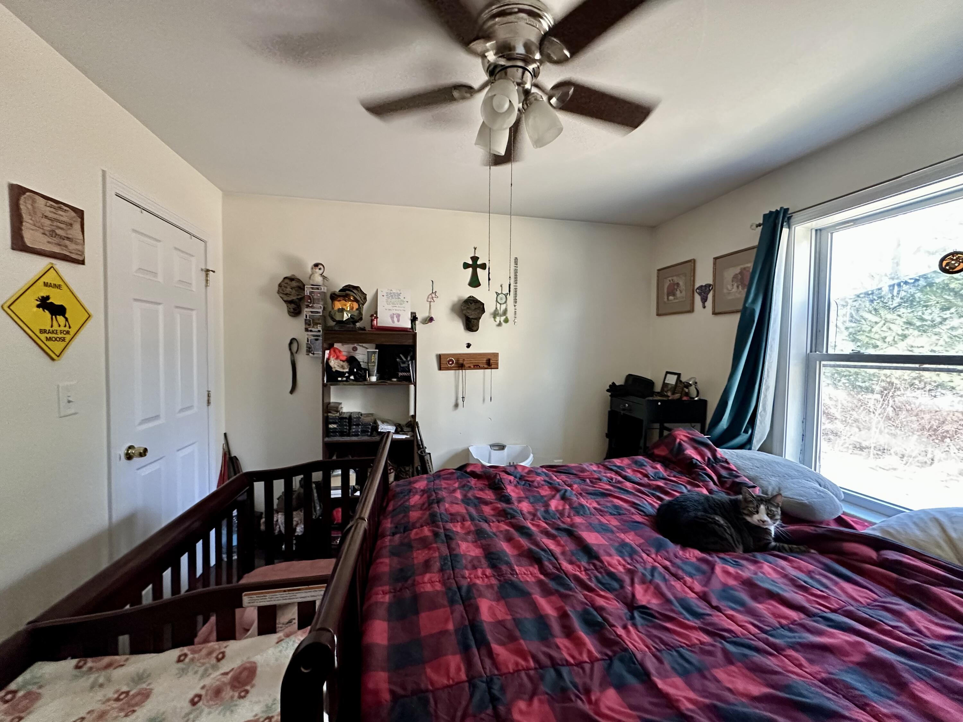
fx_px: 389
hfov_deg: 102.1
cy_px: 361
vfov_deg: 85.7
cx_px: 482
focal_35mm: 14
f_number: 2.2
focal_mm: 2.22
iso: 800
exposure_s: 1/60
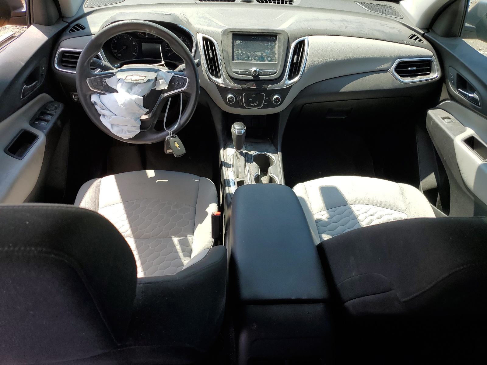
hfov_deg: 67.3
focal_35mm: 26
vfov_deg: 53.1
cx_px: 244
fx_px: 366
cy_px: 182
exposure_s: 1/833
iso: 50
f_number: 1.5
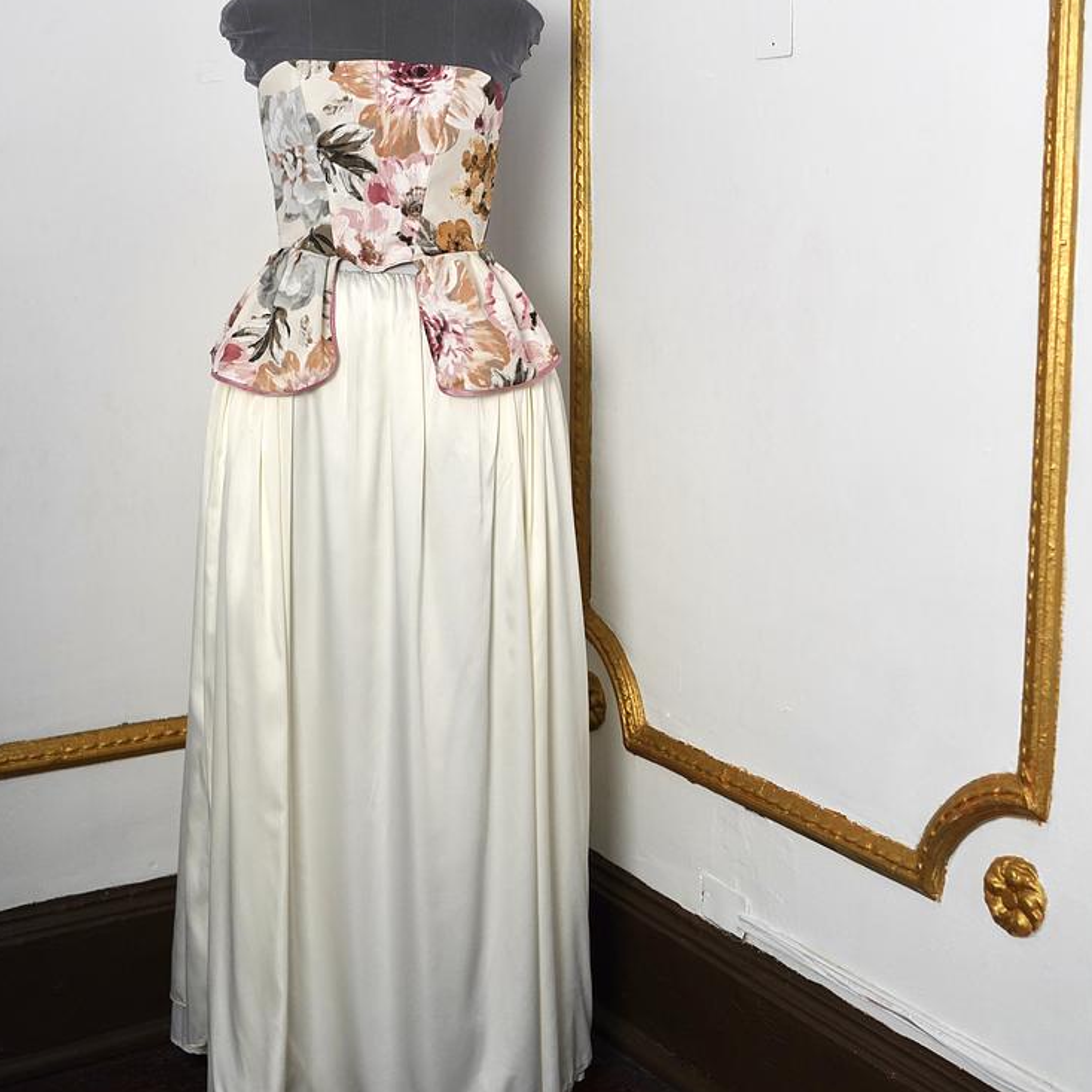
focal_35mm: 50
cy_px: 403
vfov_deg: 33.8
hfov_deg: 34.0
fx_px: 1785
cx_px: 515
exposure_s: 1/160
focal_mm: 36
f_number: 5
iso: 1250
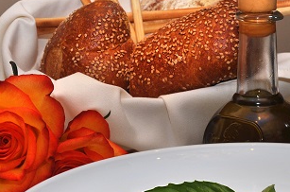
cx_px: 252
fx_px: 1045
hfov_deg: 15.6
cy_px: 131
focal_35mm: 130
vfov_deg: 10.5
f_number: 8
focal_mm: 38
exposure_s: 1/40
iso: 200
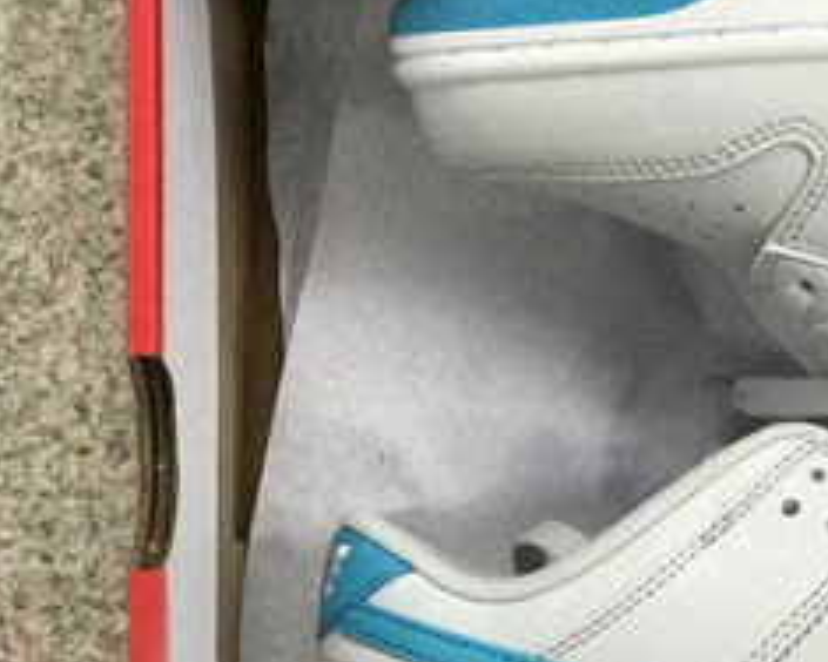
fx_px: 3480
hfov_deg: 13.2
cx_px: 1018
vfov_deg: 10.9
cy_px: 356
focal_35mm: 142
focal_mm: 6.6
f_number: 2.8
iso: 125
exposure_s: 1/50
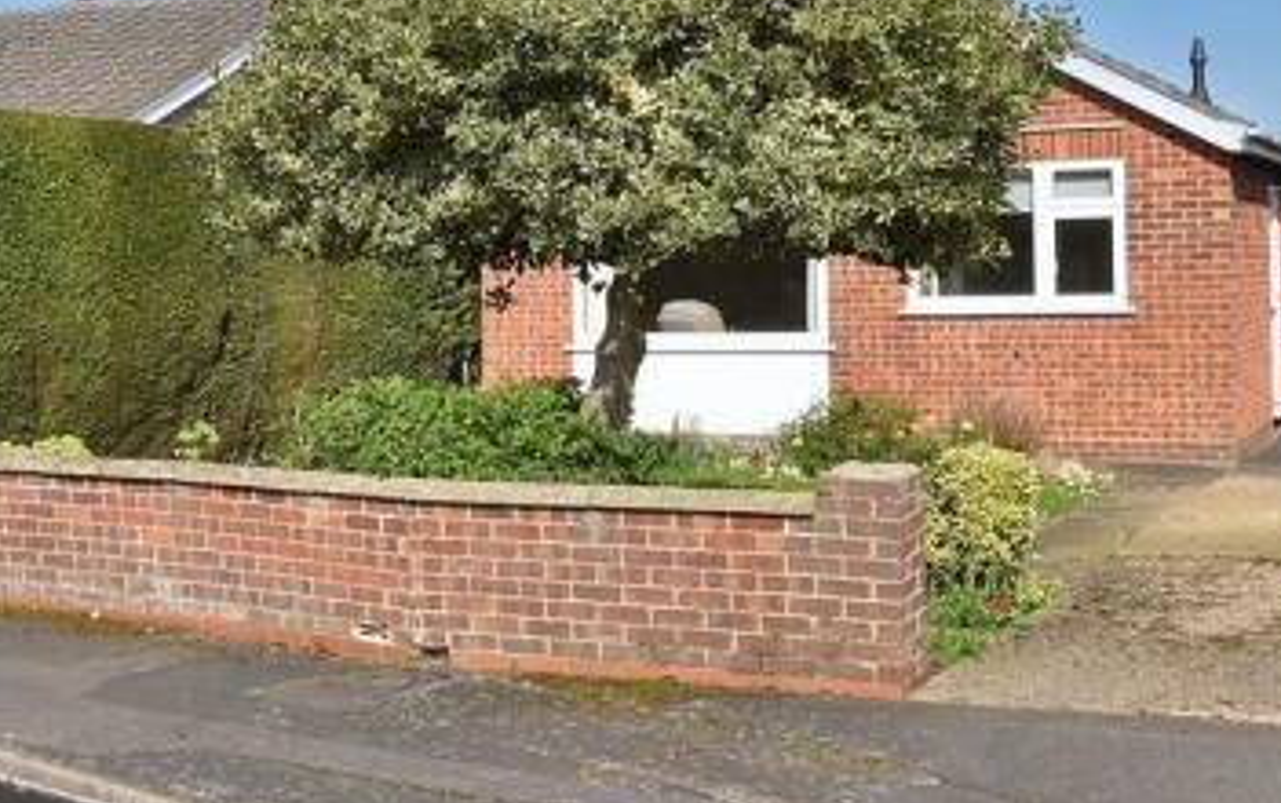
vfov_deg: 22.6
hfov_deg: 35.7
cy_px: 214
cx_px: 662
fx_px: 1992
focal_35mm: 57
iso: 800
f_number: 13
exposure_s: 1/640
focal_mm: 20
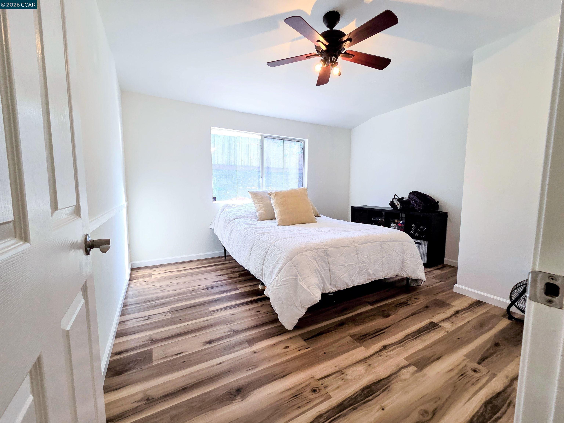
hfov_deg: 106.2
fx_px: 212
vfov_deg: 89.9
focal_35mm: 13
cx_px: 282
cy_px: 212
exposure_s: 1/60
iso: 160
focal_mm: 2.2
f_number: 2.2
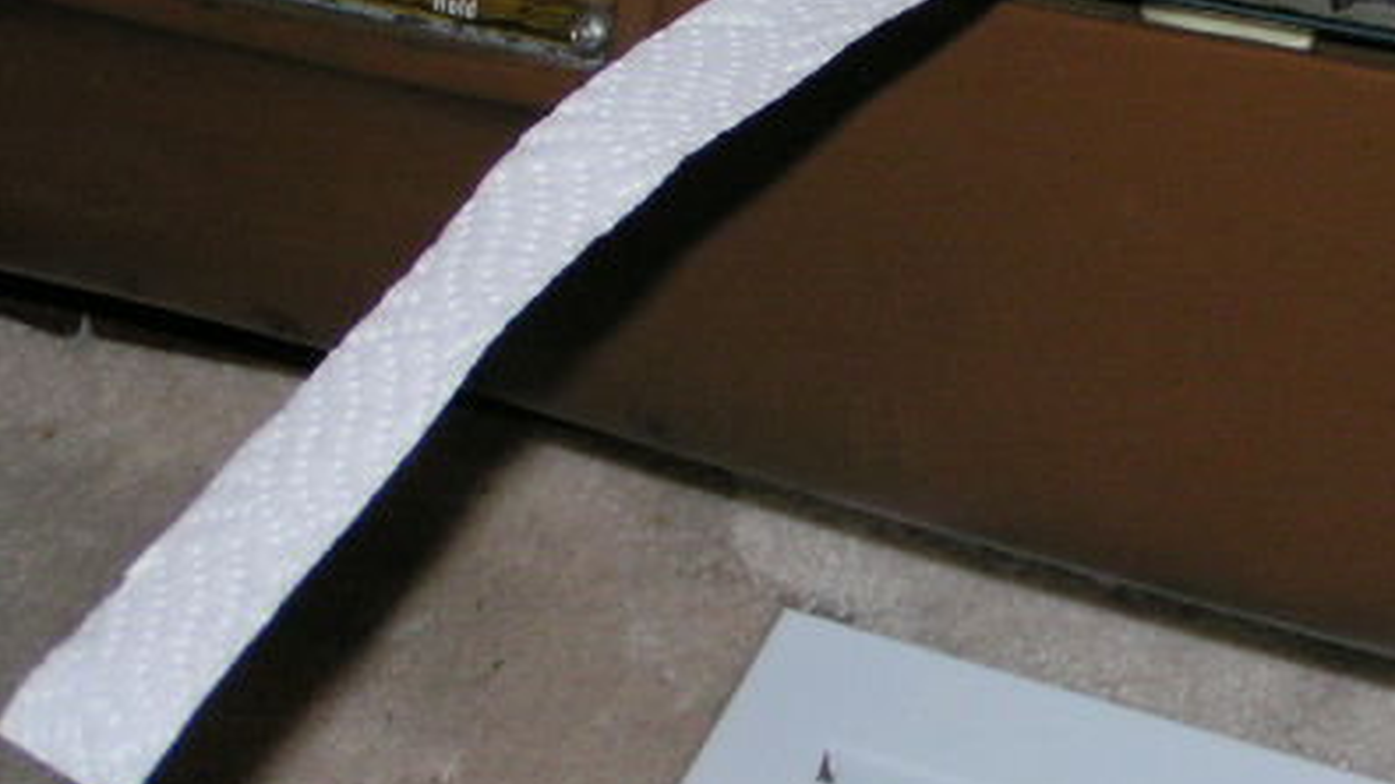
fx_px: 4697
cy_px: 212
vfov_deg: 9.5
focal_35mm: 127
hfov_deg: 16.8
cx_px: 1070
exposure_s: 1/80
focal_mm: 11
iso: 200
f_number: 3.2
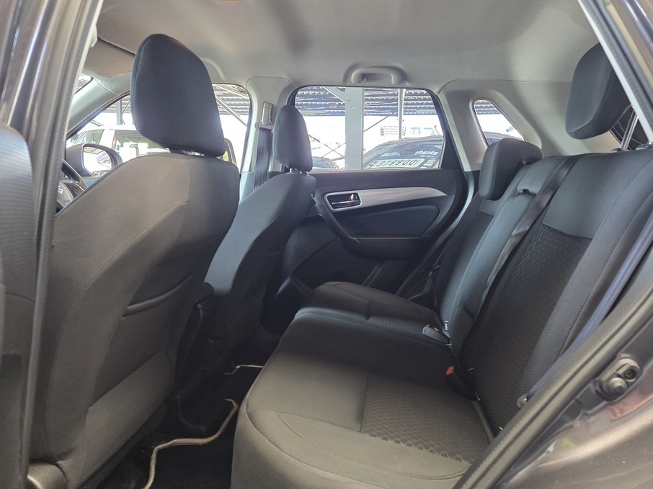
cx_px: 345
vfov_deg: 53.0
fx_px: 490
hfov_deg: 67.3
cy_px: 239
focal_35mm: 26
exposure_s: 1/100
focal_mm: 6.25
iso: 500
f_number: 1.7
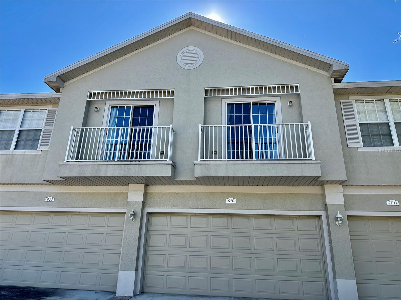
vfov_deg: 56.8
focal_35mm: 24
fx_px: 278
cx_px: 200
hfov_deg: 71.6
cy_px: 150
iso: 80
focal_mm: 6.86
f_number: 1.78
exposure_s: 1/1473
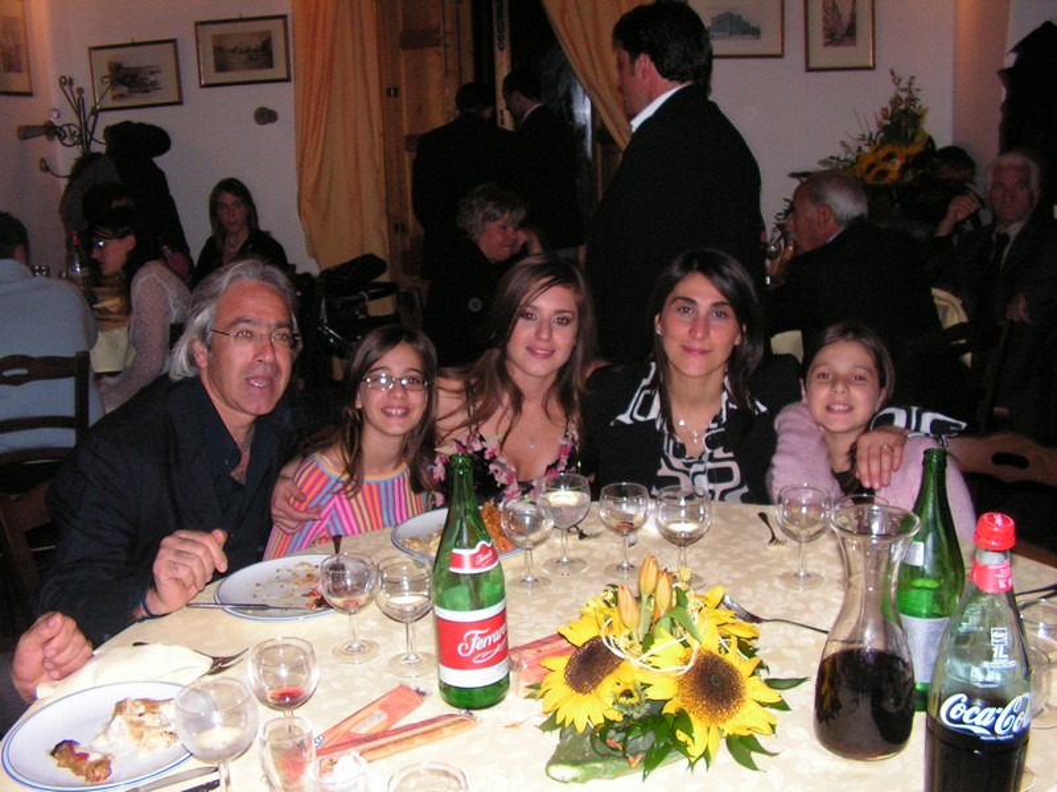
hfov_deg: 51.4
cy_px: 396
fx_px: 1099
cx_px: 528
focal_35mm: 36
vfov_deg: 39.7
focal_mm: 6
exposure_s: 1/40
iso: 200
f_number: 3.2
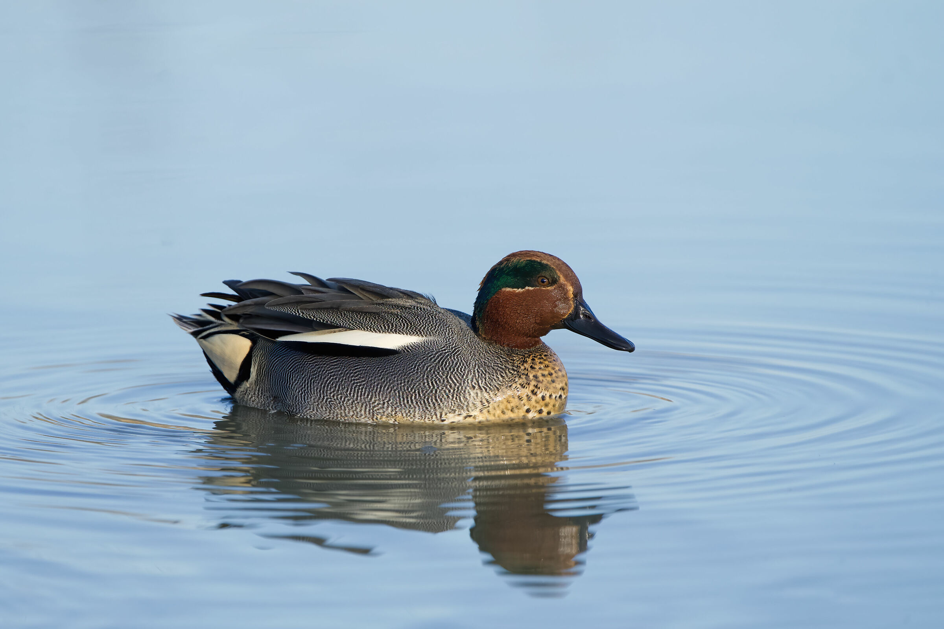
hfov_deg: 3.4
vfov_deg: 2.3
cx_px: 472
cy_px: 314
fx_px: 15732
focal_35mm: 600
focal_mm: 600
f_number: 7.1
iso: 1000
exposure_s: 1/1600
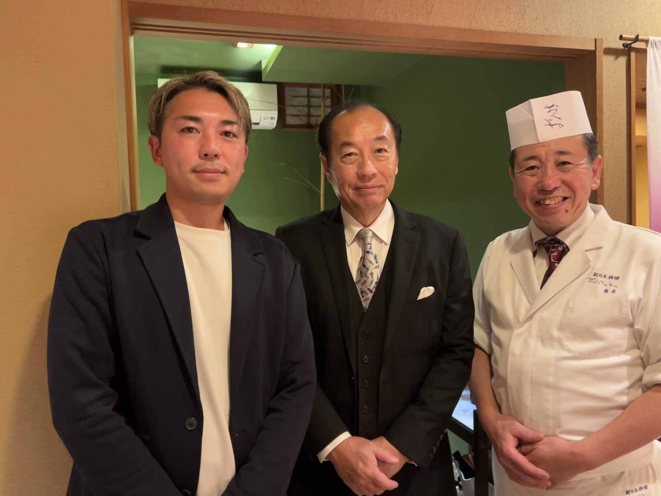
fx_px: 496
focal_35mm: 26
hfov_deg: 67.3
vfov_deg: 53.1
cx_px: 330
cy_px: 248
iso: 640
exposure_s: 1/30
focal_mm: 5.7
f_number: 1.5
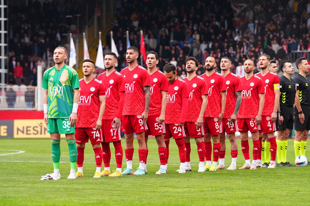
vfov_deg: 6.5
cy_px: 103
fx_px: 1808
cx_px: 155
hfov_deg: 9.8
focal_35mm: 210
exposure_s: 1/640
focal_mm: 140
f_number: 3.5
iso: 640
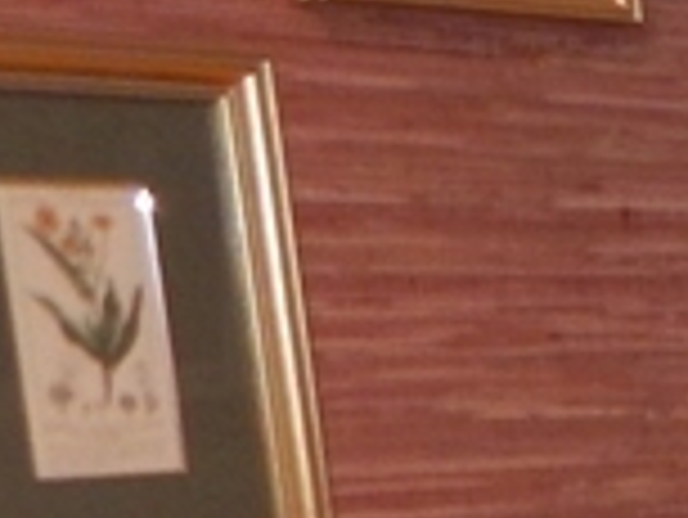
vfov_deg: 9.4
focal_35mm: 147
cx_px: 2100
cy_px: 1086
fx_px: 2924
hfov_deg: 9.9
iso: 200
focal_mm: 4
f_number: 3
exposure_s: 1/30
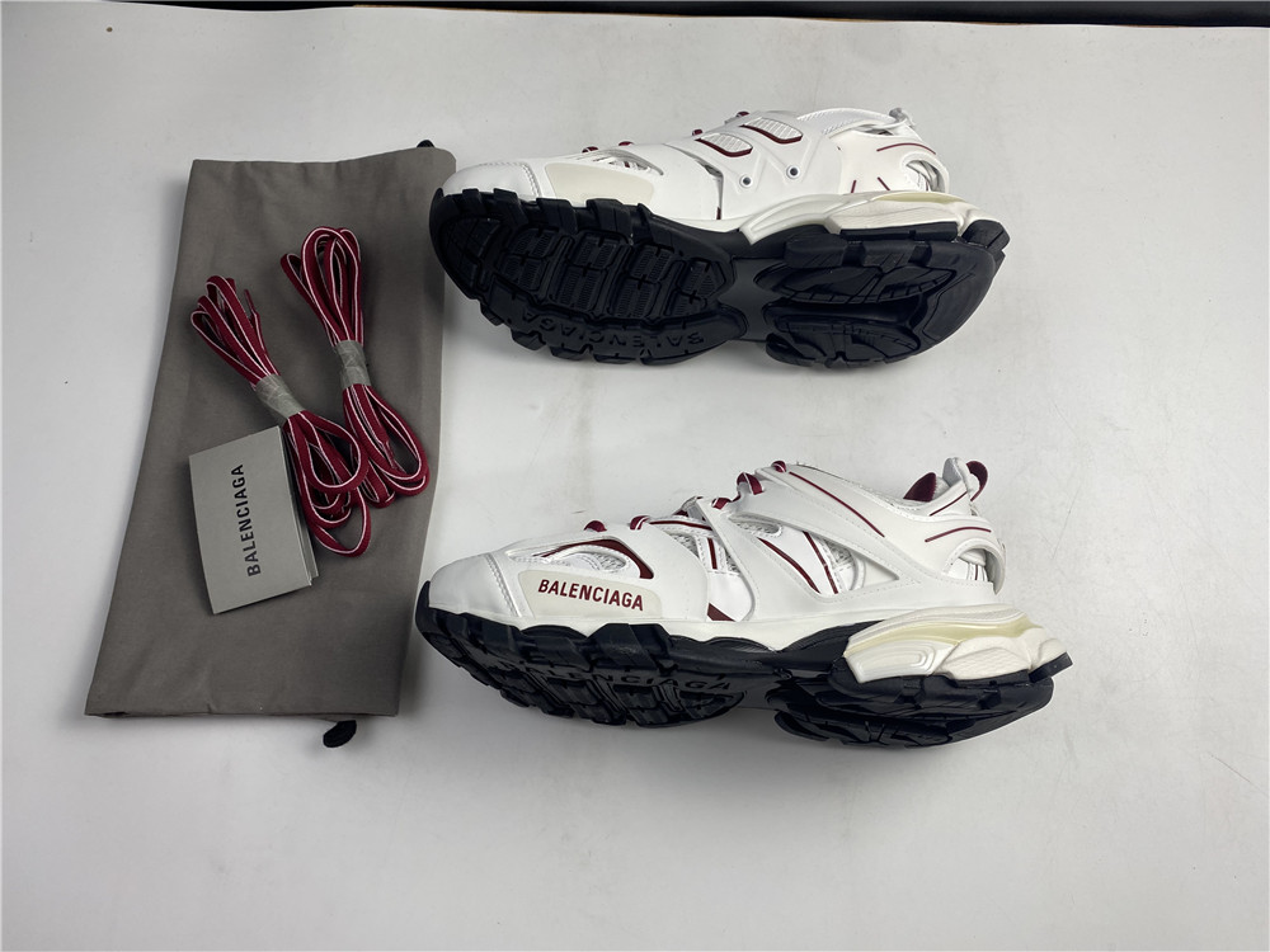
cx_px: 635
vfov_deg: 53.1
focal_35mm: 26
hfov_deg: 67.3
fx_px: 954
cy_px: 476
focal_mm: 4.25
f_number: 1.8
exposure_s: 1/119
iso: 32
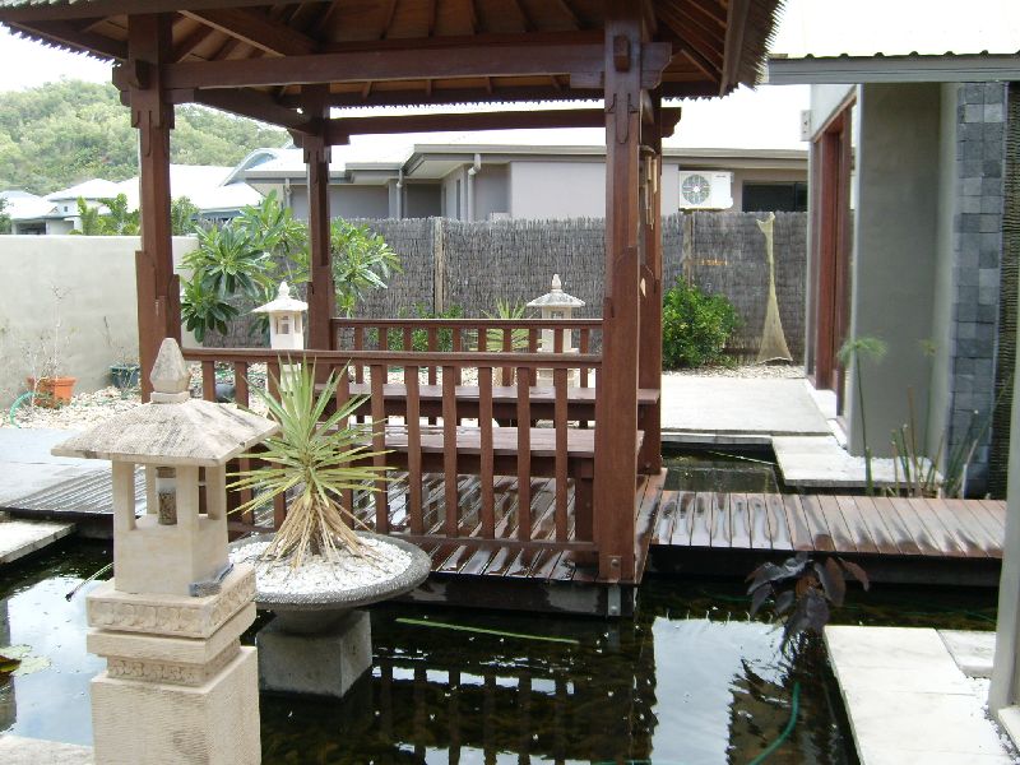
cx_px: 510
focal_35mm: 35
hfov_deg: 52.6
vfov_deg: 40.7
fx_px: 1031
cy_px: 382
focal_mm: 5.8
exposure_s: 1/250
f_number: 2.8
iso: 80
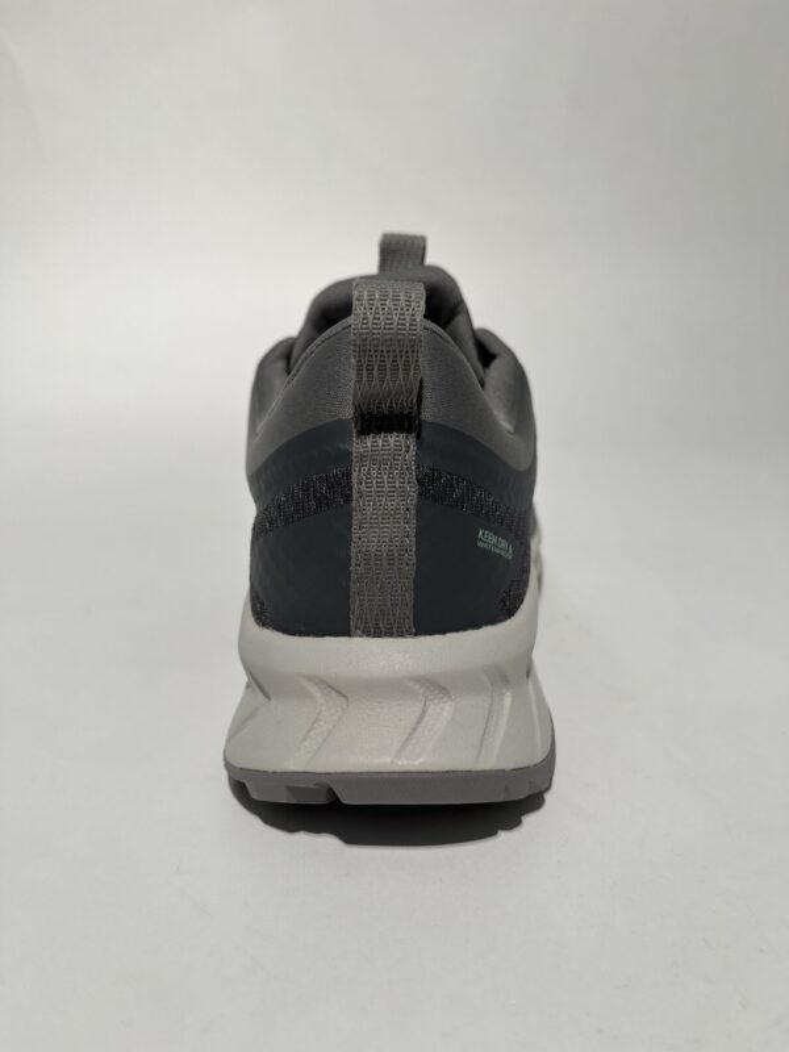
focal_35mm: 26
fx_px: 790
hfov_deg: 53.1
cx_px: 394
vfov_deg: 67.3
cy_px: 526
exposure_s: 1/348
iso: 50
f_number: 1.6
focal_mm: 5.1
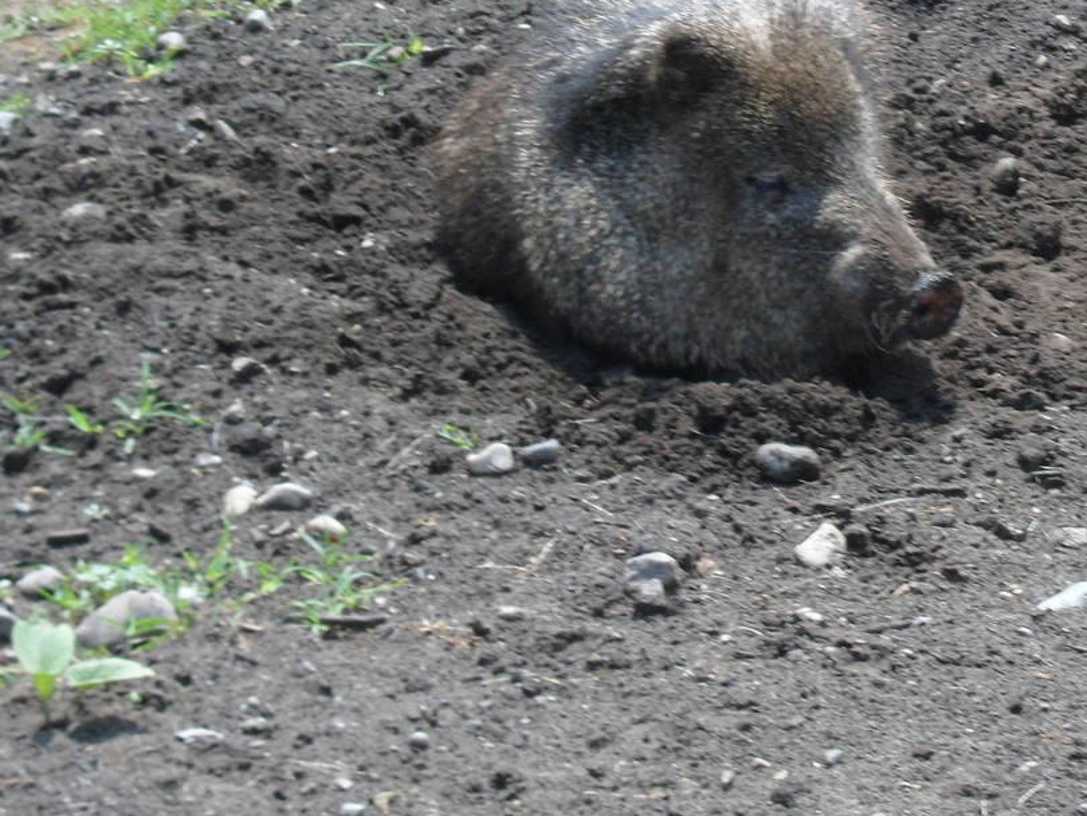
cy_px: 230
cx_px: 805
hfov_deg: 5.0
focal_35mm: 397
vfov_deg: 3.7
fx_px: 12470
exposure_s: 1/250
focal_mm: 36.2
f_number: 5.6
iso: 80
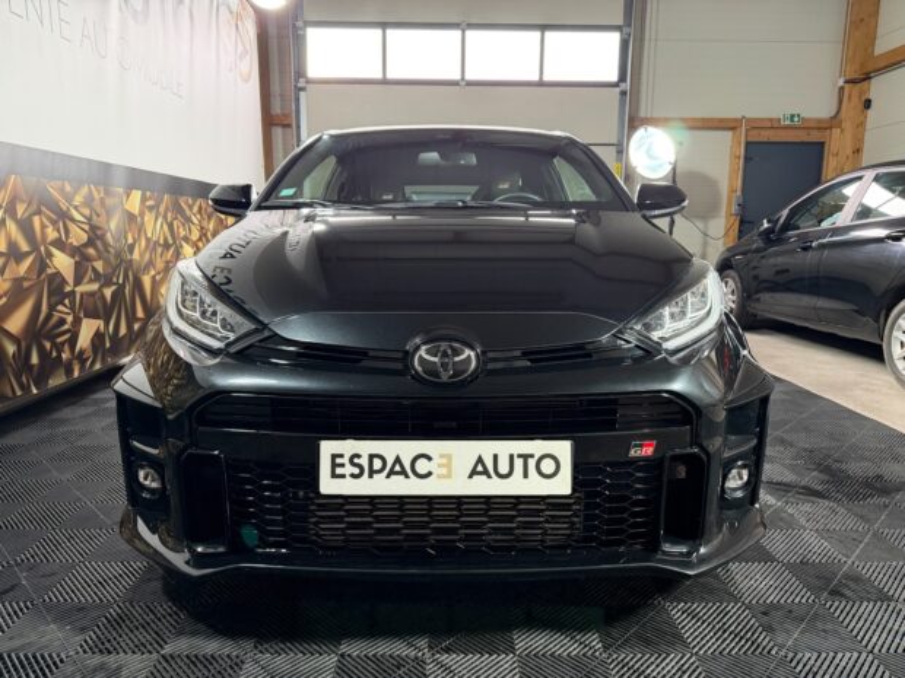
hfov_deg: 71.6
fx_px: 627
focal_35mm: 24
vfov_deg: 56.8
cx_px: 452
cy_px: 339
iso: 640
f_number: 1.78
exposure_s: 1/60
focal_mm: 6.76
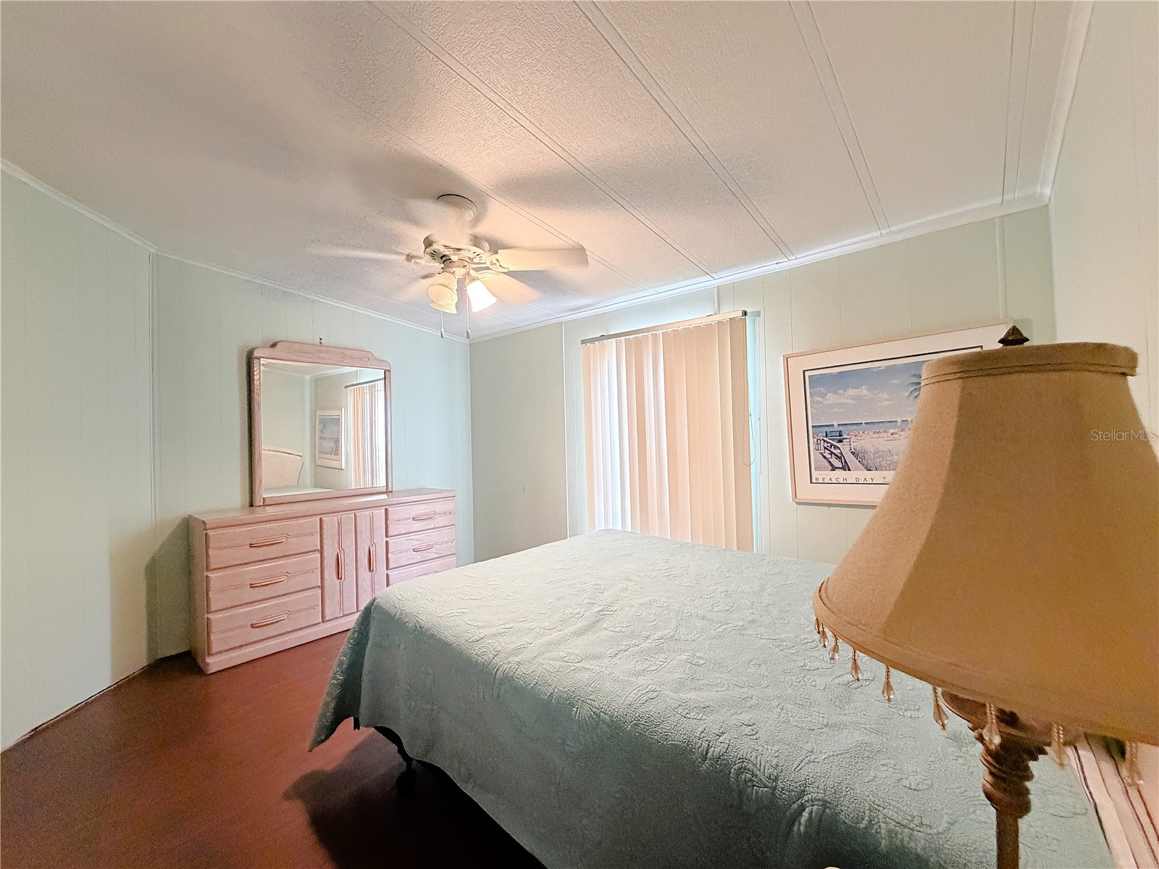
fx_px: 469
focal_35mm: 14
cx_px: 580
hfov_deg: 102.1
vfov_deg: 85.7
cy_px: 434
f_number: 2.2
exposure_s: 1/60
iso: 640
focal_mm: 2.22
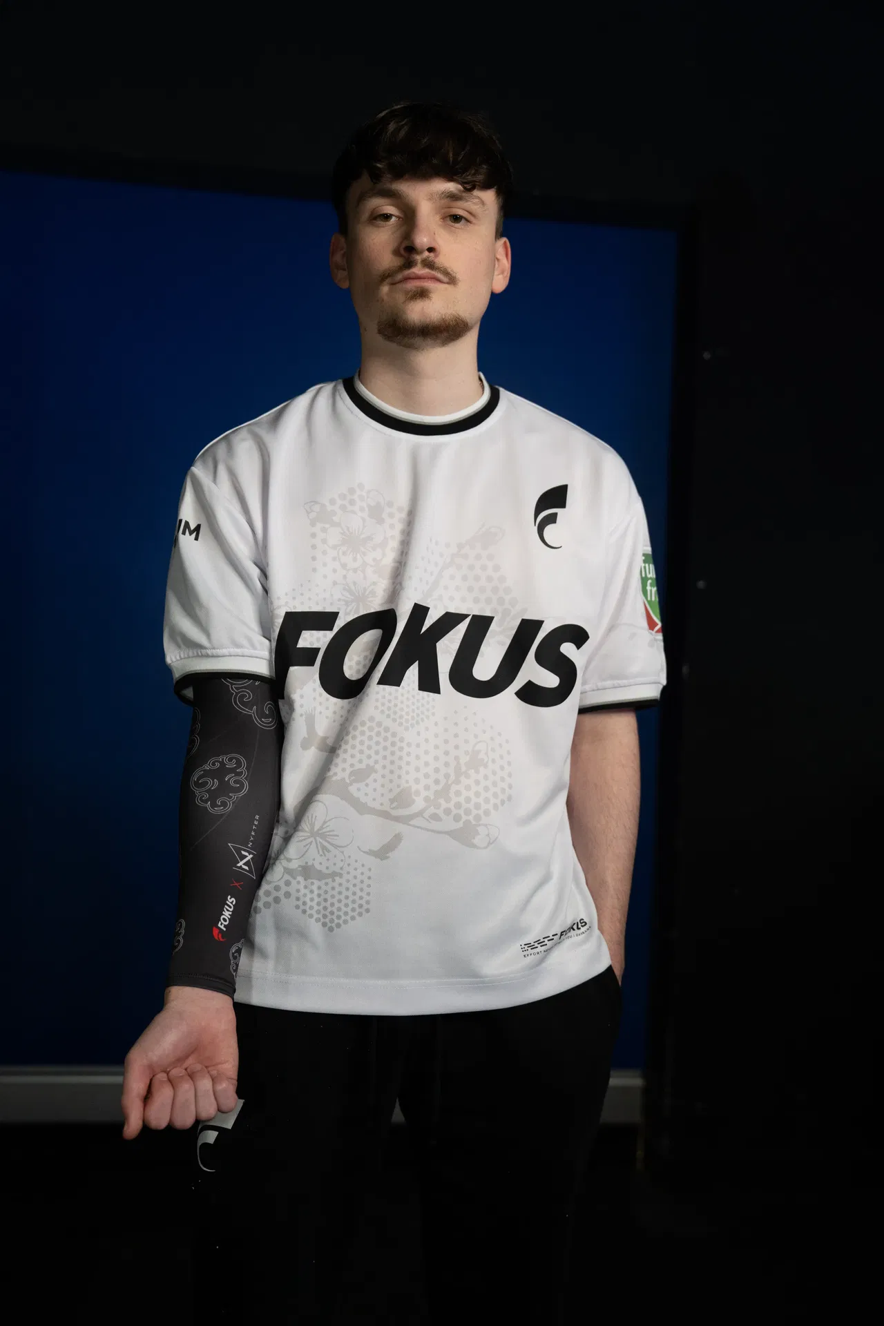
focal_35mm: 34
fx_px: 1252
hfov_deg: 38.9
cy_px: 663
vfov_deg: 55.8
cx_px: 442
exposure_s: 1/100
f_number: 2.8
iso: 2000
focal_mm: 34
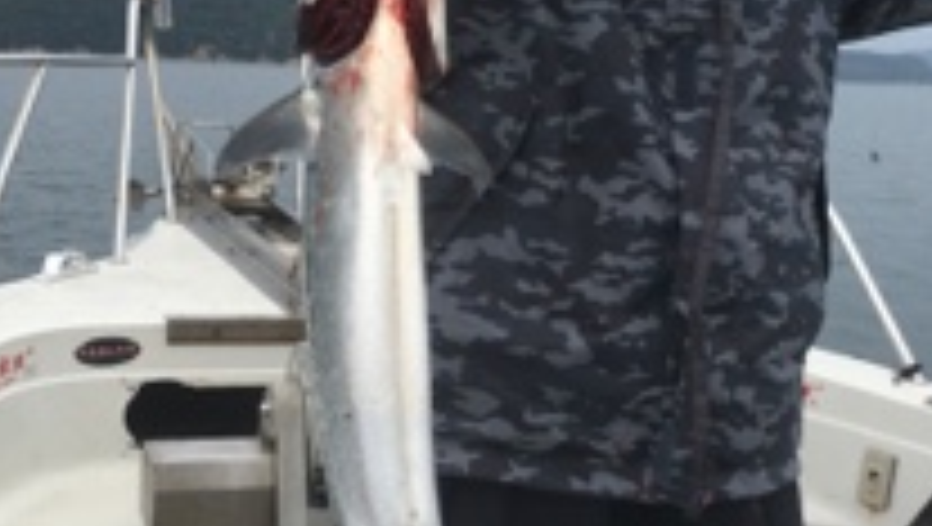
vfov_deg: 19.8
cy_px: 310
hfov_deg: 34.3
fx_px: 1509
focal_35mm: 61
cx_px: 513
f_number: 2.2
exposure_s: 1/509
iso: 25
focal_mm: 4.15
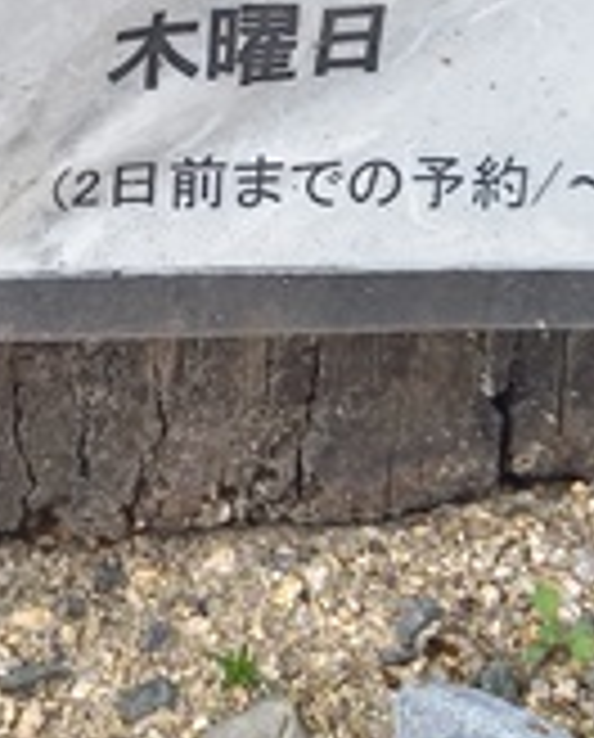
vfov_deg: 19.6
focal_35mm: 95
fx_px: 2080
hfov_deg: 16.2
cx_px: 144
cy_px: 22
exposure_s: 1/187
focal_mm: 4.65
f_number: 1.8
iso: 50
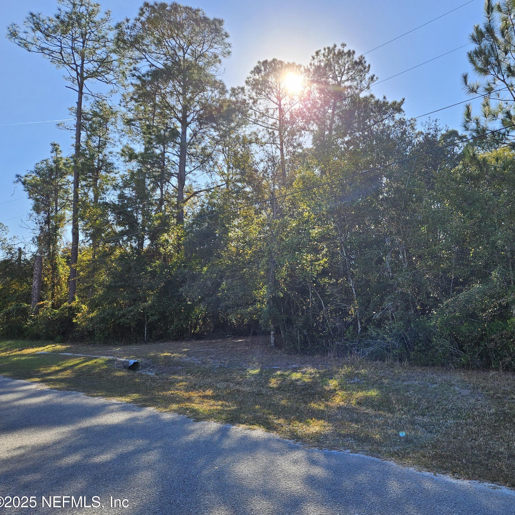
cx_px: 346
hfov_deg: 56.0
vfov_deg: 57.3
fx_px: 471
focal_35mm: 28
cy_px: 260
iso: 25
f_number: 1.8
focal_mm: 5.4
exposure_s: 1/794
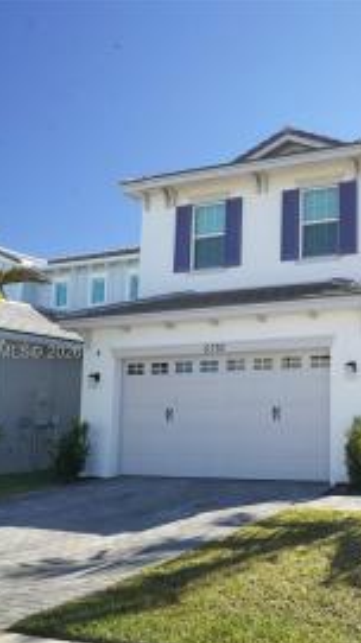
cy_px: 354
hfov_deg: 31.1
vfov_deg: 59.4
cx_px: 410
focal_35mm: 33
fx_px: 563
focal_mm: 19
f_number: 8
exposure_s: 1/200
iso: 100
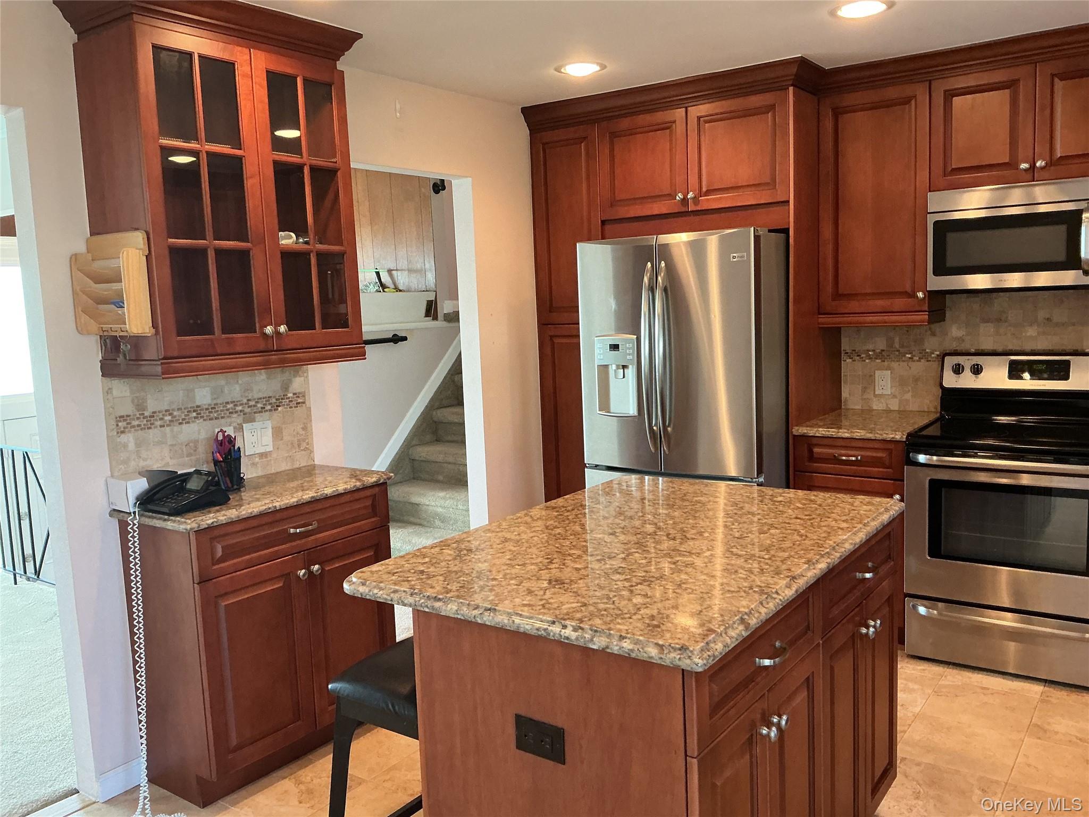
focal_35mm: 29
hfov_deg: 61.7
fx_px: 912
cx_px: 544
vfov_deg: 48.2
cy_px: 408
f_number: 1.8
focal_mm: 3
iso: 160
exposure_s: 1/60
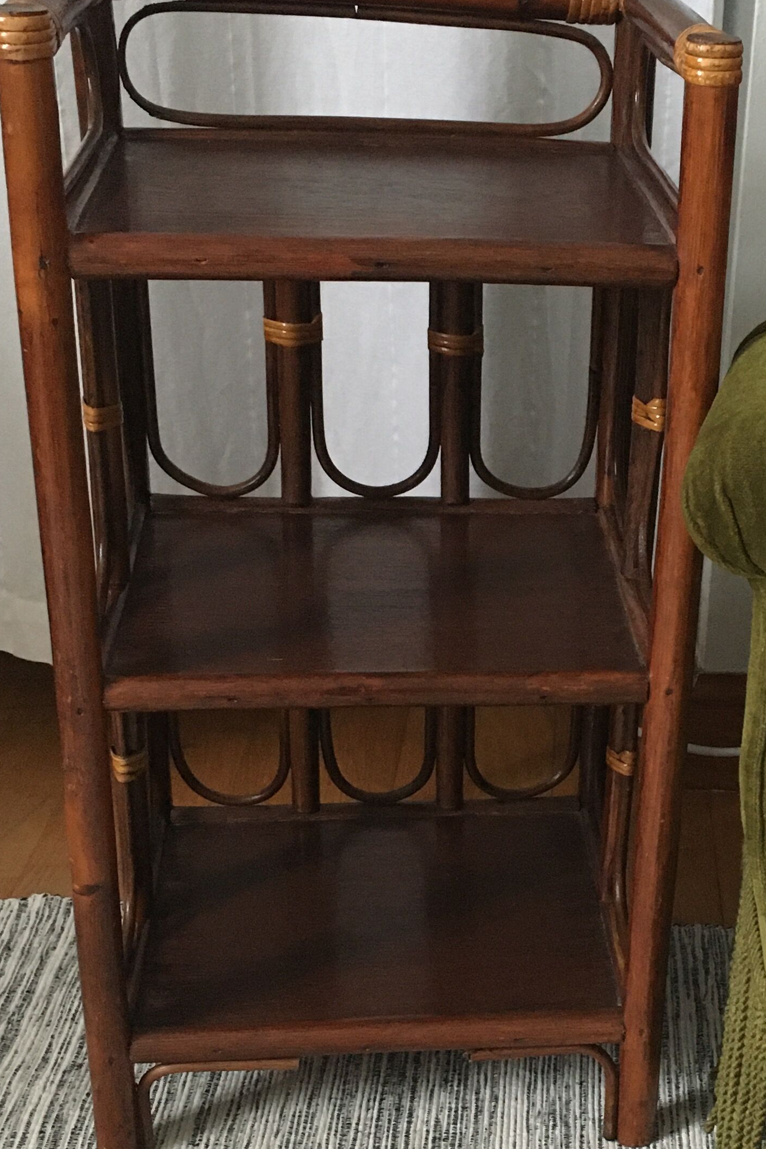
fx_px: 1820
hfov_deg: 23.5
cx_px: 593
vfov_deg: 34.9
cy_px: 687
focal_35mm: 57
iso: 400
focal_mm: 4.15
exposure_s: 1/17
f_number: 2.2
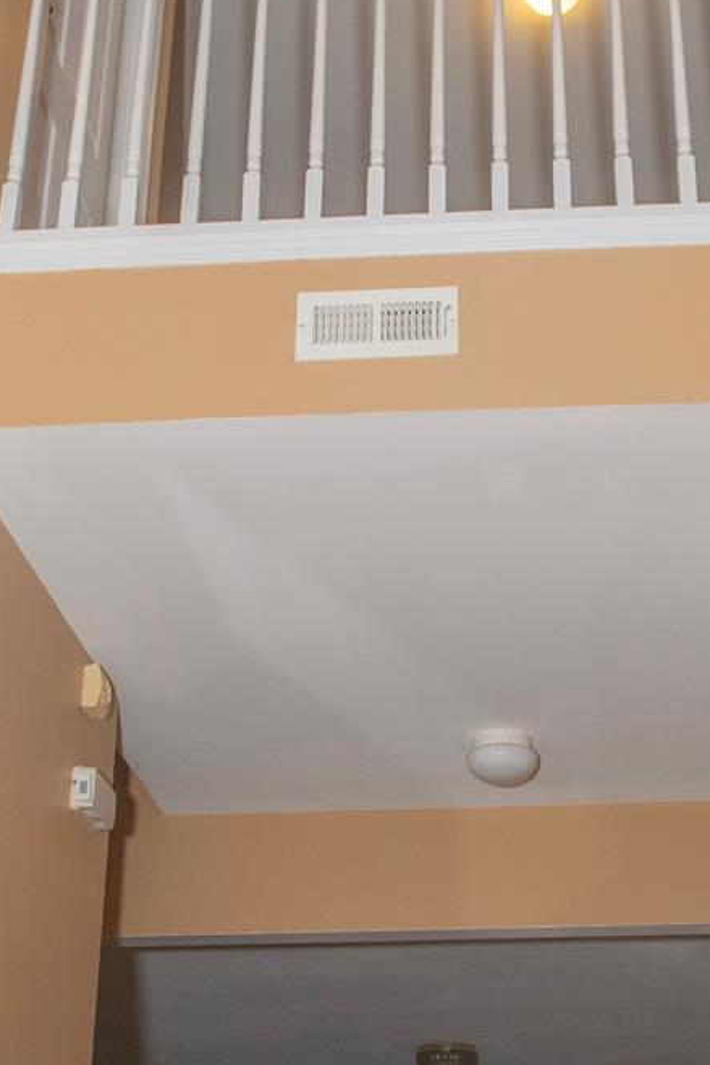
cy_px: 741
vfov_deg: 35.2
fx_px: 1656
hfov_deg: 24.1
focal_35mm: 56
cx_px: 489
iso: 1250
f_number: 7.1
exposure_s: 1/200
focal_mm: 24
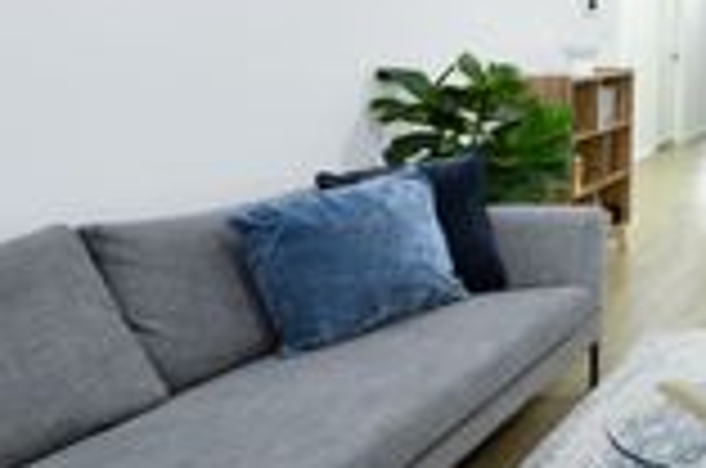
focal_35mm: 36
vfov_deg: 33.6
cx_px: 980
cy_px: 2
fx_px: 705
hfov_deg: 33.0
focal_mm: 8
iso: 100
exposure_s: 1/1.3
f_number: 13
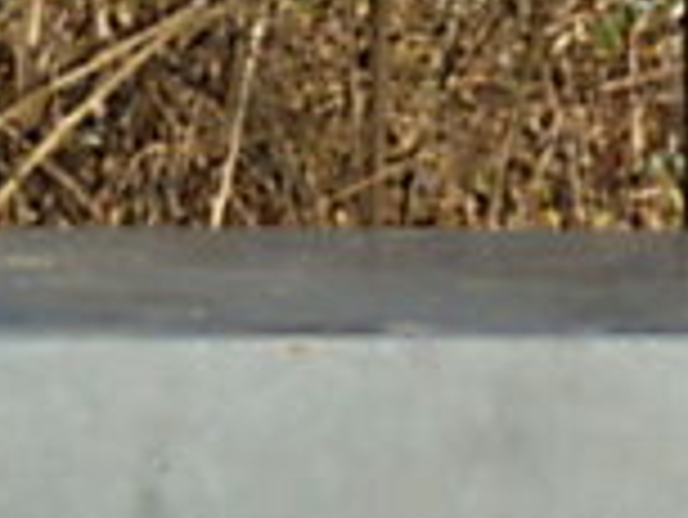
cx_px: 728
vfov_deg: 5.5
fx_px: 5211
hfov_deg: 7.5
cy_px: 1072
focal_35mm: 262
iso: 80
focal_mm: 8.8
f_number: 9.2
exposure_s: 1/160
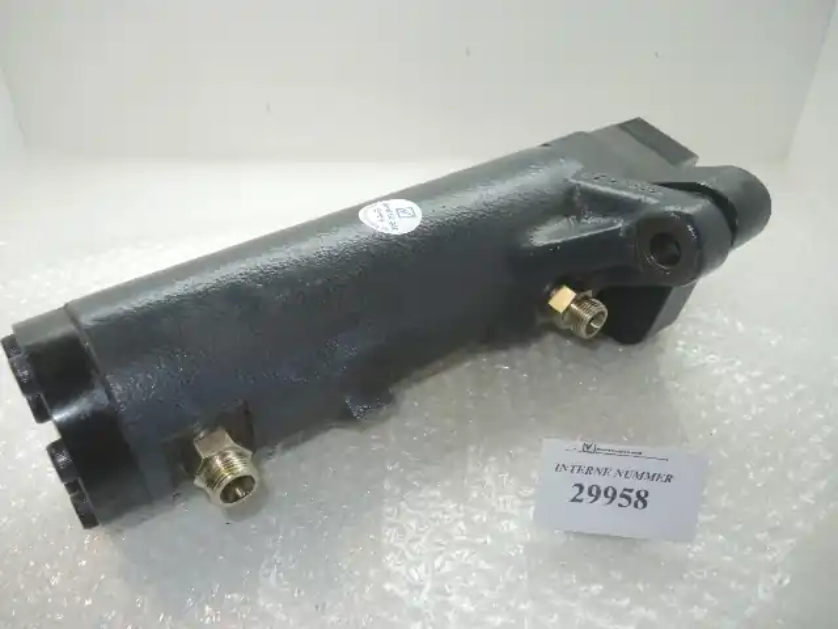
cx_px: 419
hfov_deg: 63.4
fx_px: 678
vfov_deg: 49.7
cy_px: 314
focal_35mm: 28
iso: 80
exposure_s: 1/25
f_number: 2
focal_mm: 6
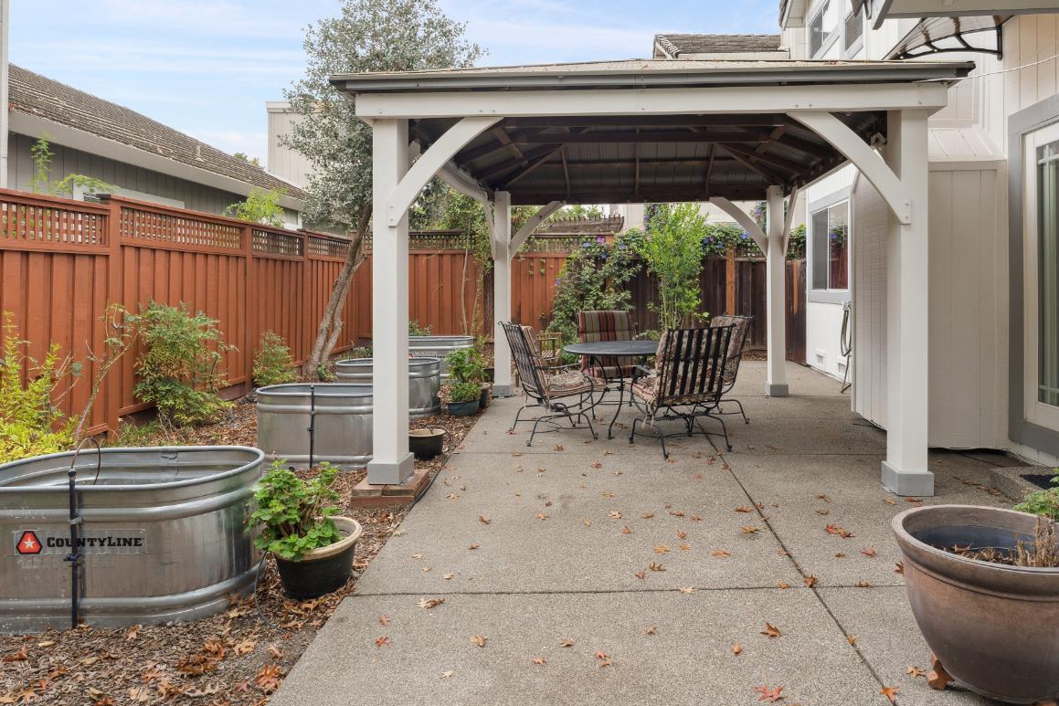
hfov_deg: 78.3
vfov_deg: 56.9
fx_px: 647
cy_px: 289
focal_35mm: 22
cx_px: 590
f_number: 11
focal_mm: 17
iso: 320
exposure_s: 1/25
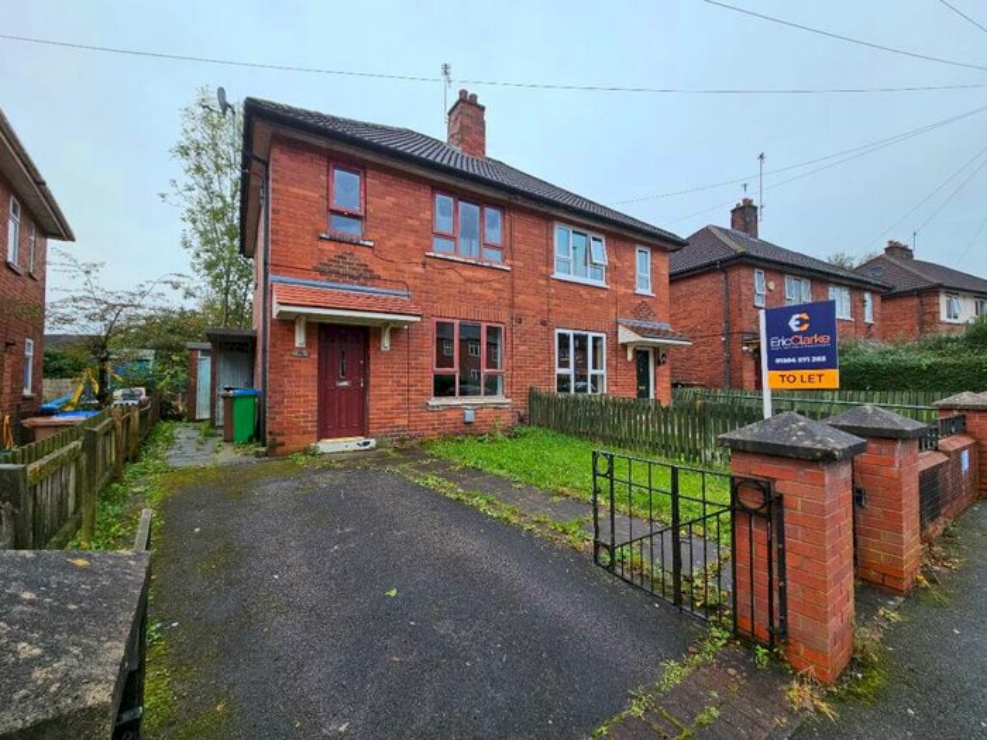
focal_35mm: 13
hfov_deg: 106.2
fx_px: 371
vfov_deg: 89.9
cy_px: 370
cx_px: 494
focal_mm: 2.2
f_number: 2.2
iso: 64
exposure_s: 1/253
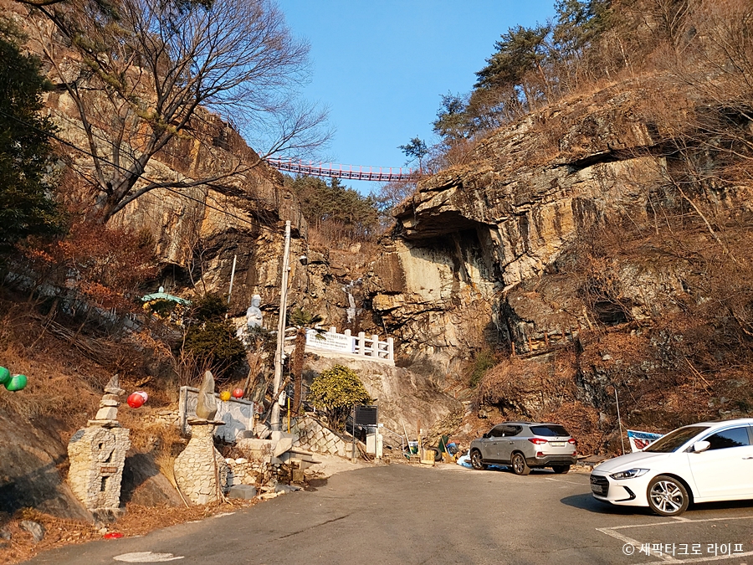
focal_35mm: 25
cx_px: 376
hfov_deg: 69.4
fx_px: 544
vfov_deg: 54.9
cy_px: 282
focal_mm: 4.58
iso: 50
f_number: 2
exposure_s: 1/420
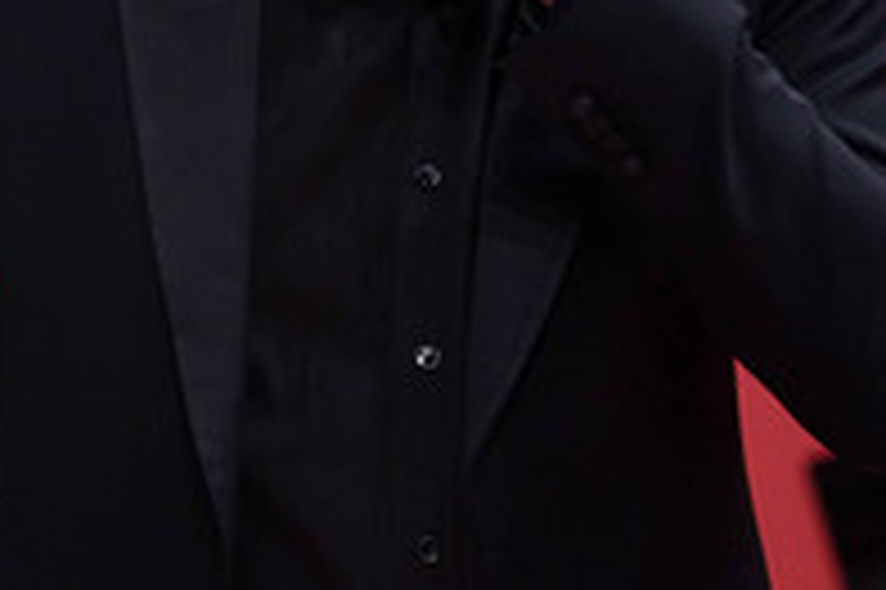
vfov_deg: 3.0
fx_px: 11262
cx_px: -92
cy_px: -50
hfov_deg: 4.5
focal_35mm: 458
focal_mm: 200
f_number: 5.6
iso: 3200
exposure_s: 1/320
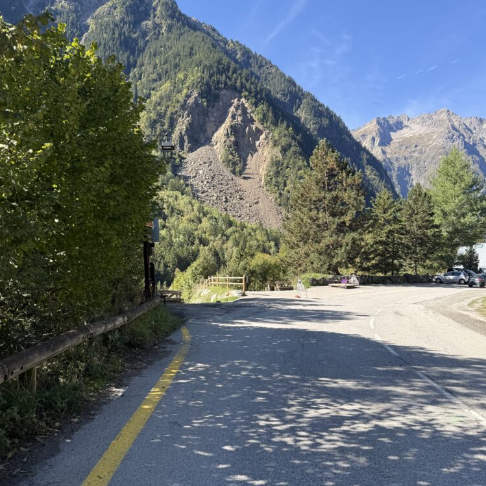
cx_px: 243
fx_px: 461
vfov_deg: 55.5
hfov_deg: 55.6
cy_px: 272
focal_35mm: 29
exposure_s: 1/1271
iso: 80
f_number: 1.78
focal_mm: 6.76
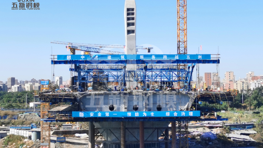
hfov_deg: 37.2
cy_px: 79
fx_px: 391
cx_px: 131
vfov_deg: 21.5
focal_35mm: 56
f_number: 1.8
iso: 50
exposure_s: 1/2016
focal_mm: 5.58
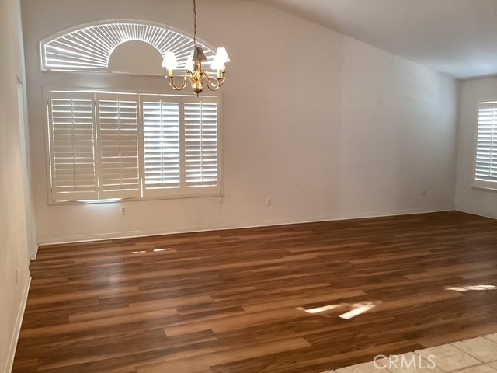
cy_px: 186
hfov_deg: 58.4
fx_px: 445
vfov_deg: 45.4
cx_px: 248
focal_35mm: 31
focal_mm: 3.3
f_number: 2.4
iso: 160
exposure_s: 1/60
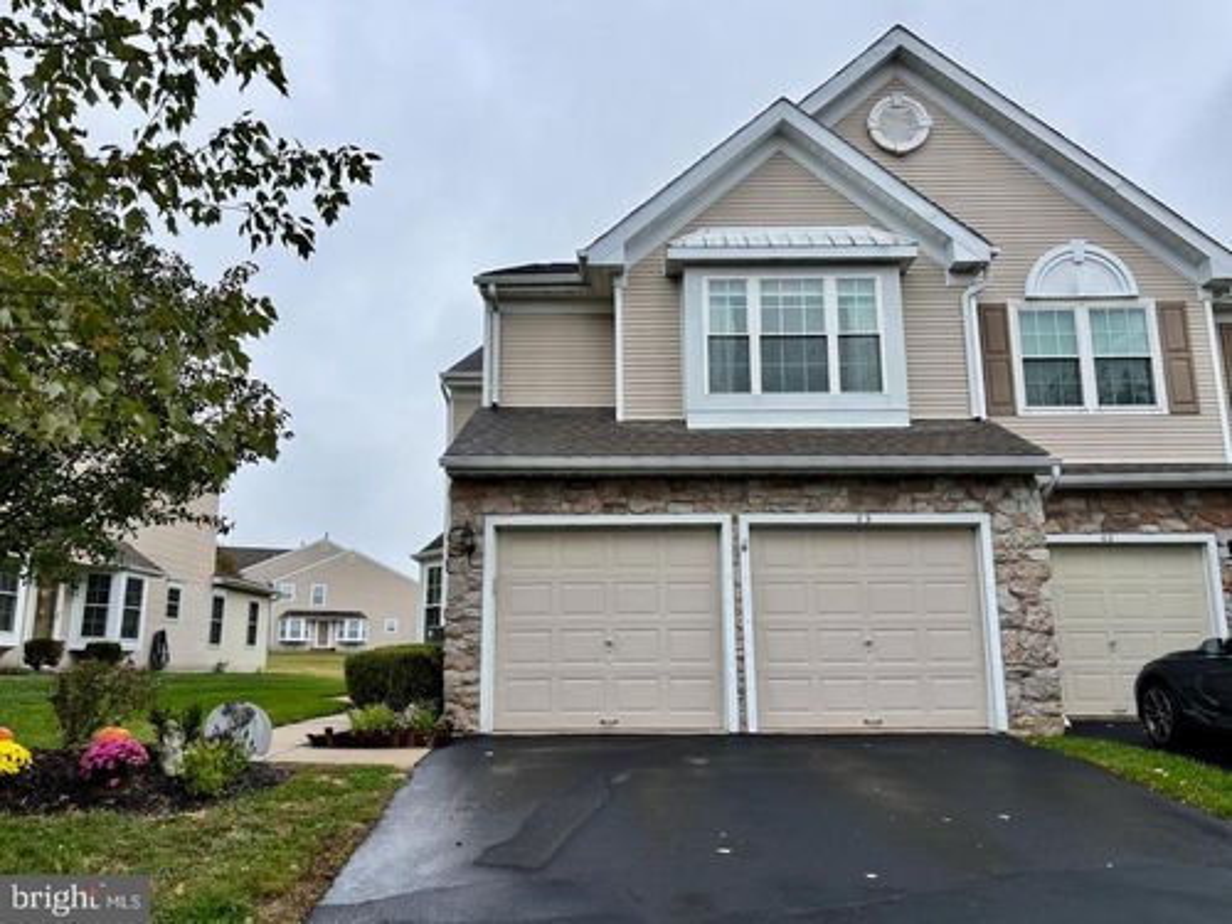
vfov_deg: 53.1
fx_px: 925
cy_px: 462
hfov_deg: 67.3
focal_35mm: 26
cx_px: 616
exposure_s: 1/1522
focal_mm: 5.96
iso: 50
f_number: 1.6
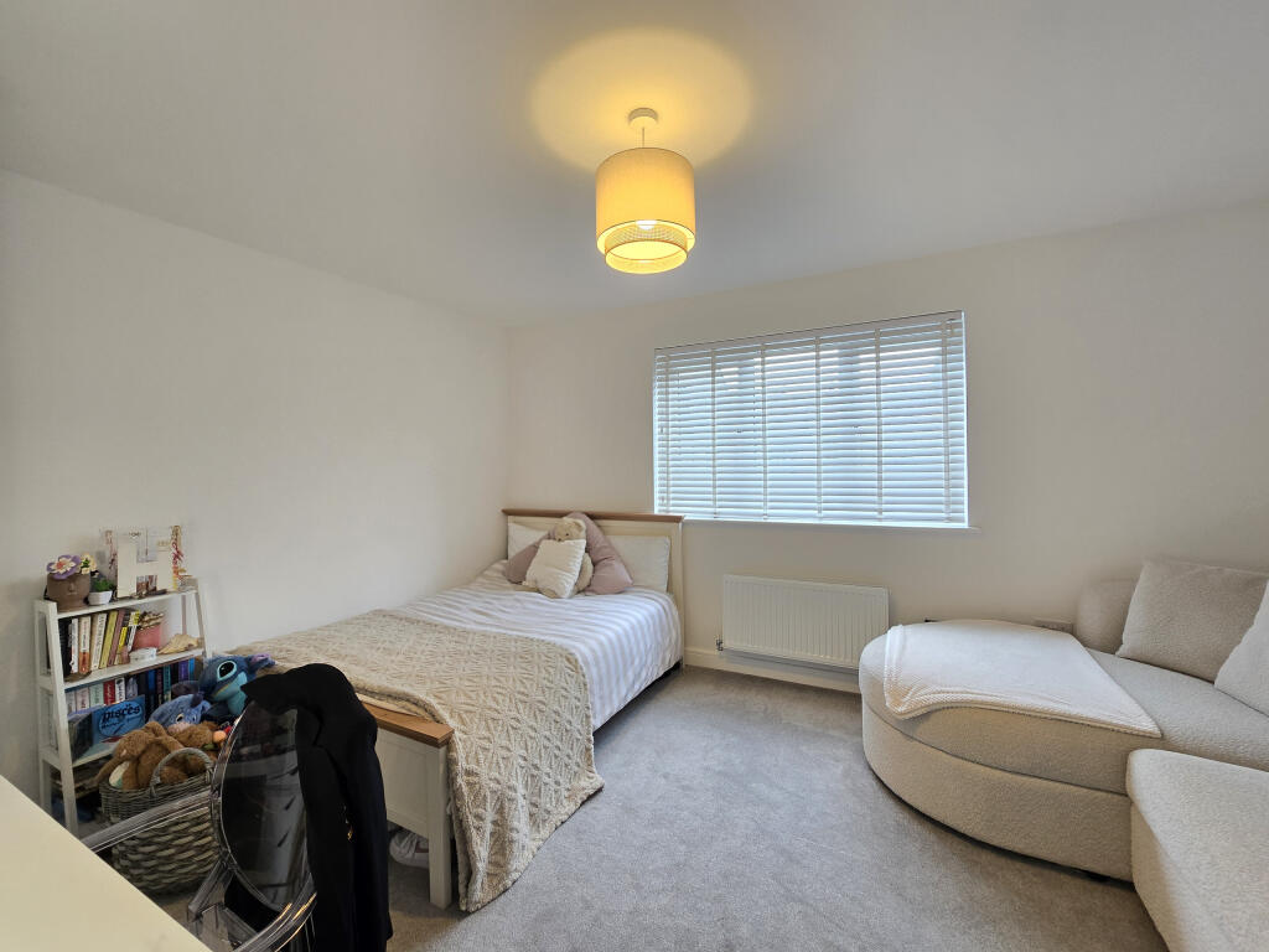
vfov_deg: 89.9
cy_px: 476
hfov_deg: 106.2
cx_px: 634
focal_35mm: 13
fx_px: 477
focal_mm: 2.2
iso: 125
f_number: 2.2
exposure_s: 1/50.7
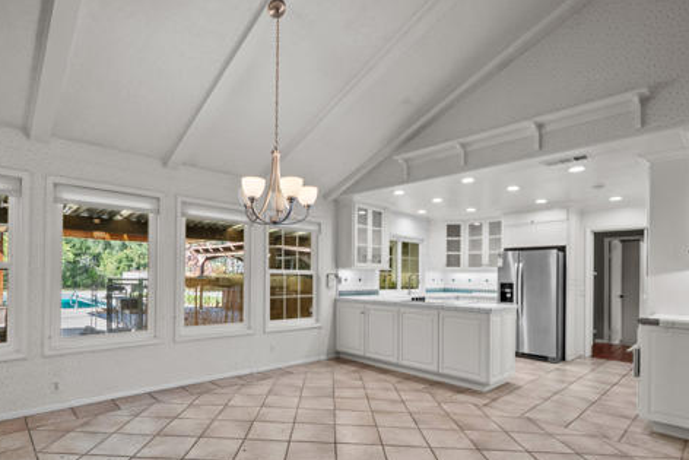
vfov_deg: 64.0
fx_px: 364
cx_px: 293
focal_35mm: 19
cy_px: 275
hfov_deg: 86.3
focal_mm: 14
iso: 100
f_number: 9
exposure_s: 1/3
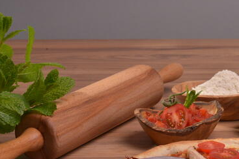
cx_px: 223
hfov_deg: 18.4
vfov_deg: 12.4
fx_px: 723
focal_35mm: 109
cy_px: 150
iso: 1000
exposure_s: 1/250
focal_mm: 50
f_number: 16
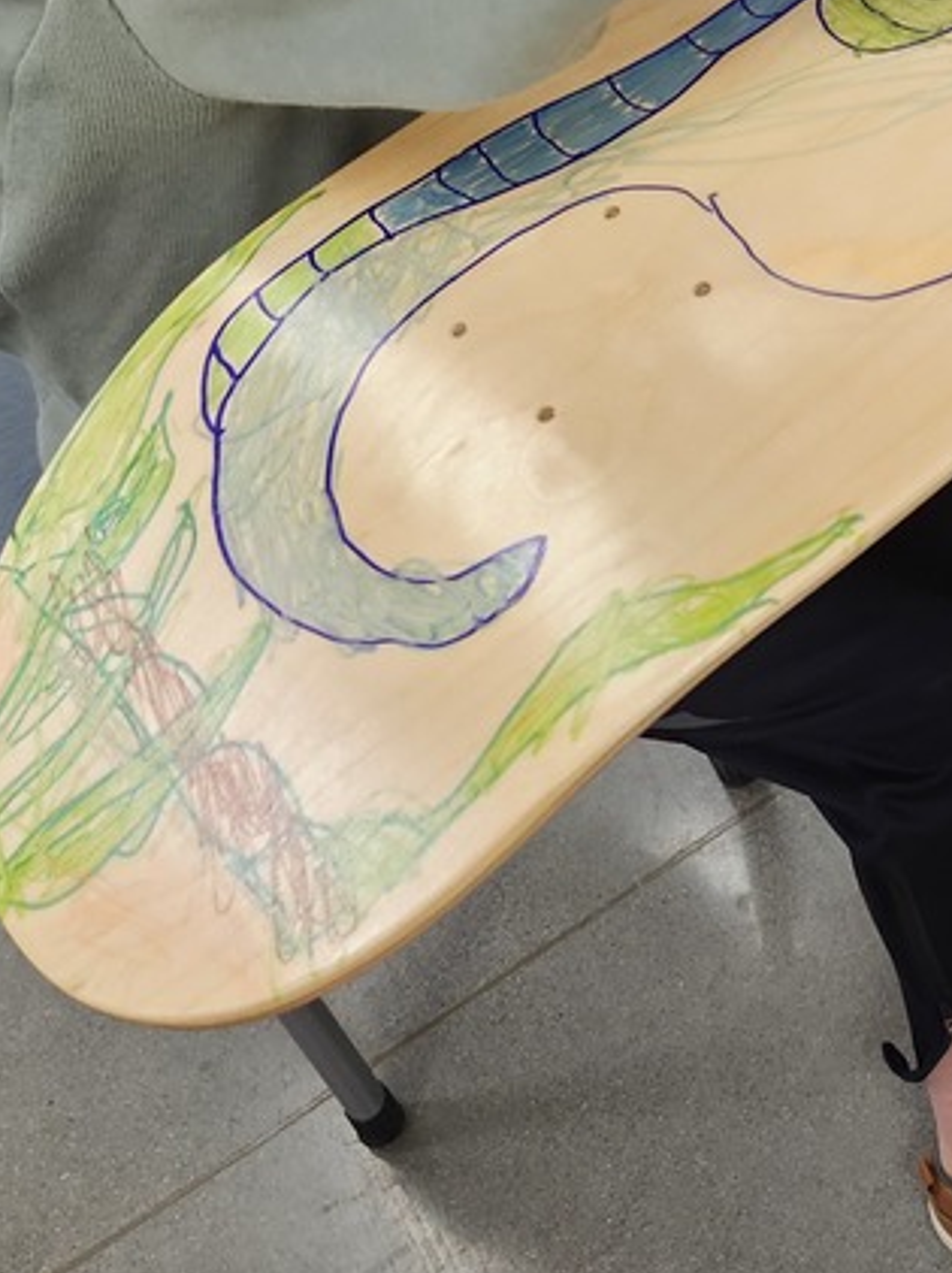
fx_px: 2057
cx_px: 816
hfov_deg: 25.4
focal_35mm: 56
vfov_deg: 33.4
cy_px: 257
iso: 320
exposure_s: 1/120
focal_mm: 5.54
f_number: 1.8
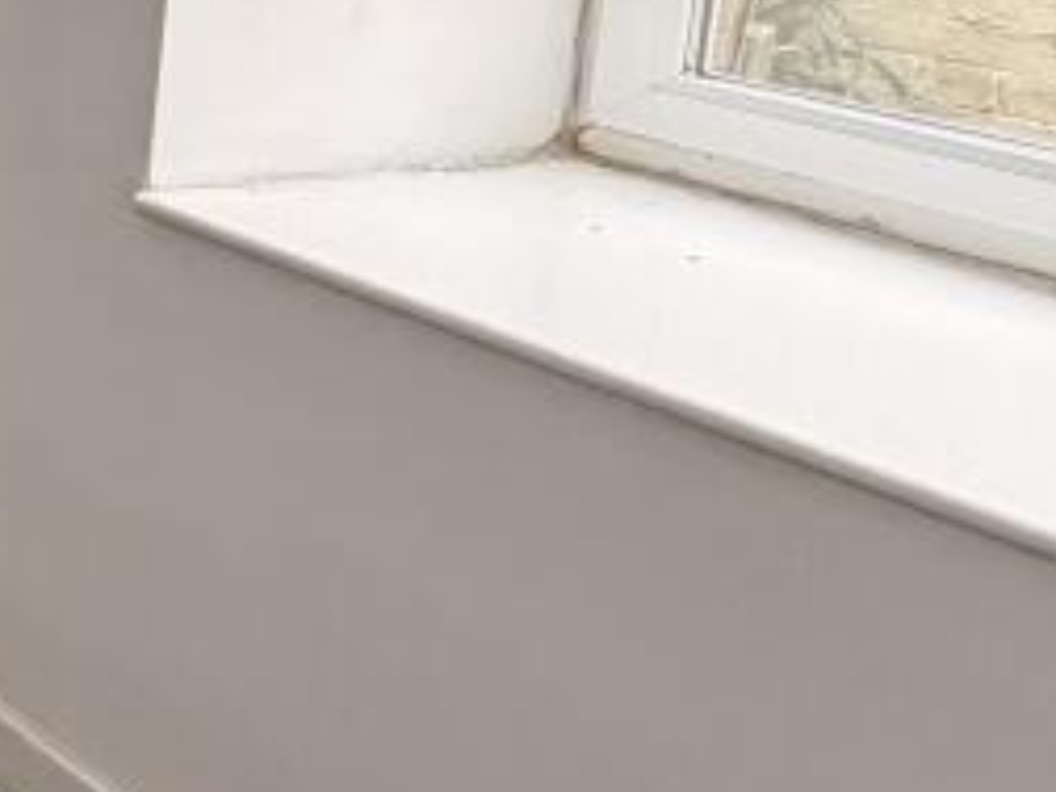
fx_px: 1739
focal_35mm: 57
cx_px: -1064
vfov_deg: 23.4
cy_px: -163
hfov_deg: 19.2
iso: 320
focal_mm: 2.22
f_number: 2.2
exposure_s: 1/121
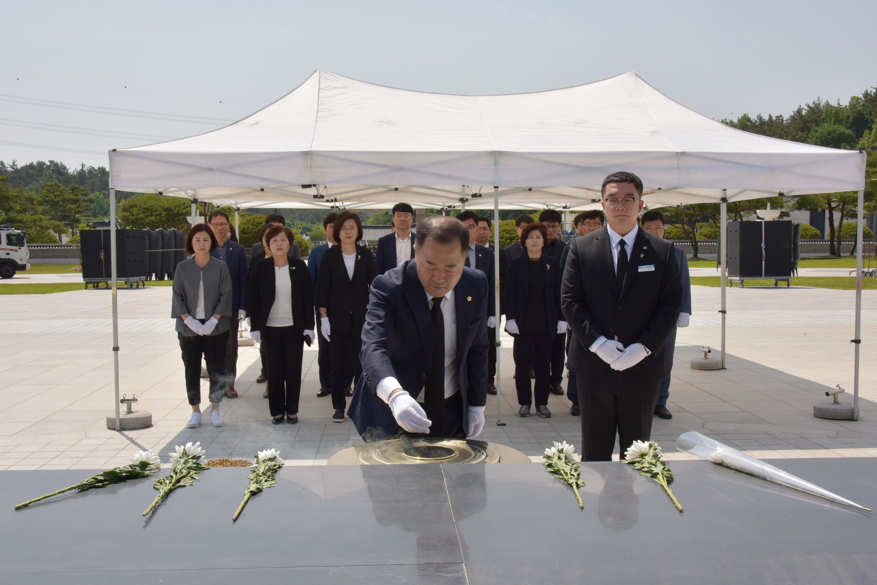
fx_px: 877
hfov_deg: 53.1
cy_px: 292
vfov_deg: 36.9
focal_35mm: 36
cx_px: 438
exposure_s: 1/320
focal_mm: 36
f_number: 20
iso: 500
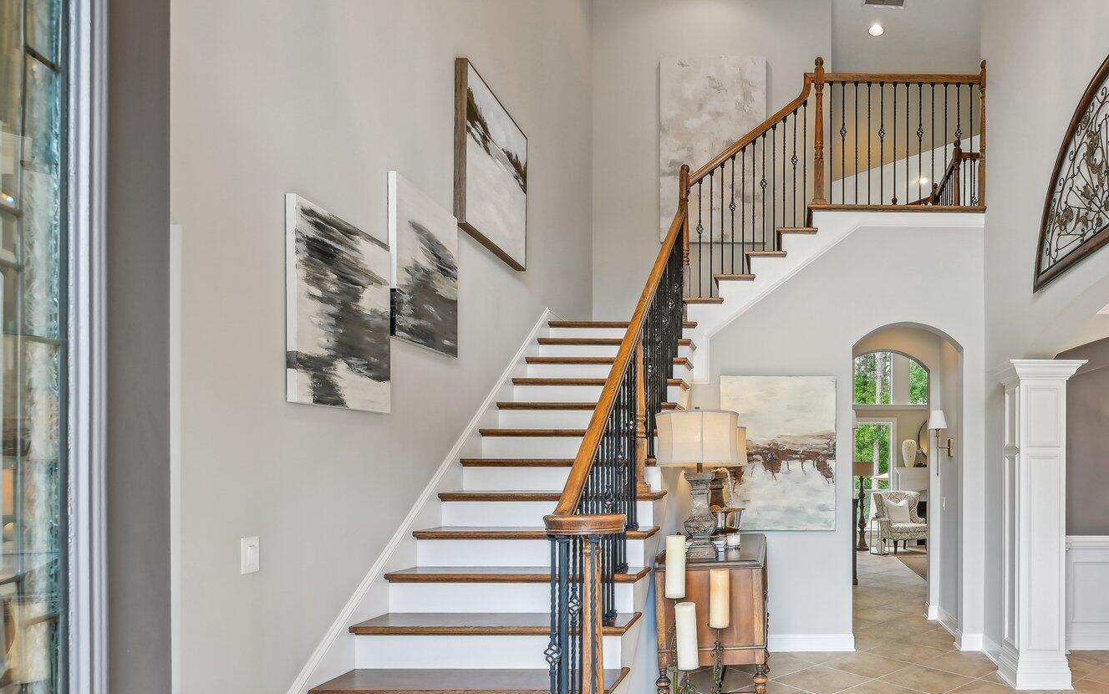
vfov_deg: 53.6
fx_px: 665
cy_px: 482
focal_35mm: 22
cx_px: 788
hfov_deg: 75.6
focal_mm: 14
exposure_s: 1/15
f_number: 8
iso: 360
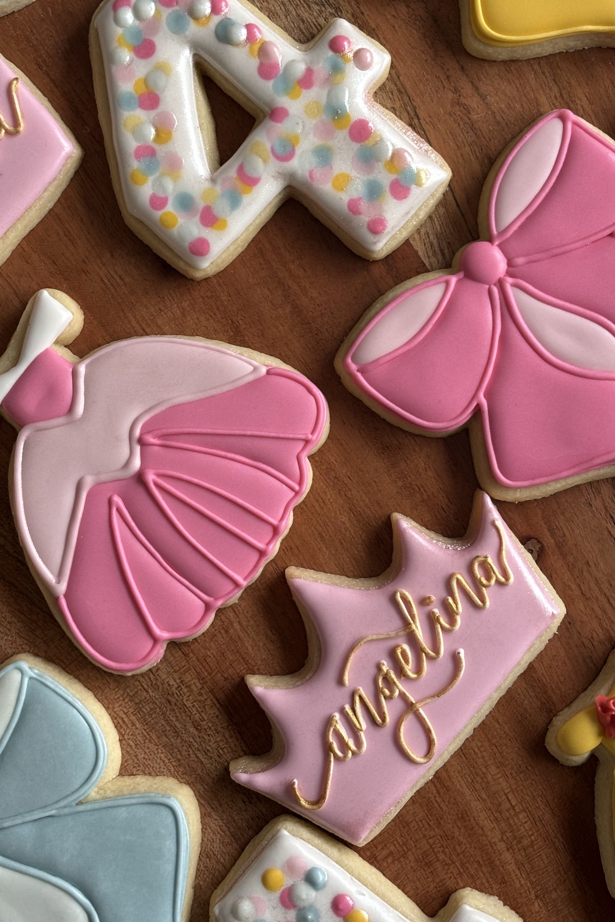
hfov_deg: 19.5
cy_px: 348
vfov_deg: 28.7
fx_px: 1793
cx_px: 281
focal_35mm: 70
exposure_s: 1/60
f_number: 1.6
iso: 80
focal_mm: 5.96
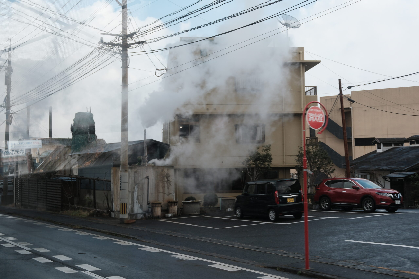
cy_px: 140
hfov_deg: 45.4
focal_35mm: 43
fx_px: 500
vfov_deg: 31.2
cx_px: 210
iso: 250
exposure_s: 1/110
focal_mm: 28.7
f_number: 4
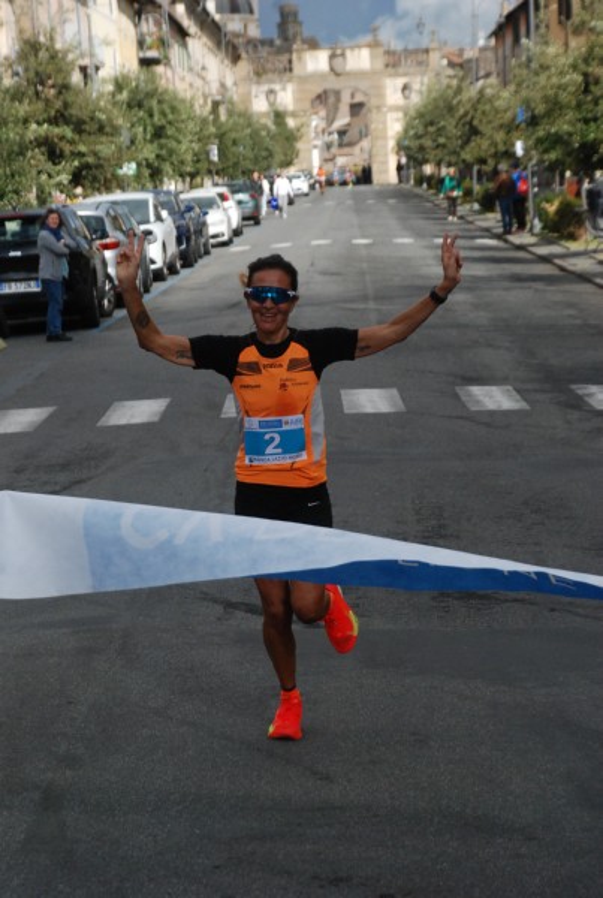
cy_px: 449
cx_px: 302
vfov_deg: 17.0
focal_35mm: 120
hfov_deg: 11.5
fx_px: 2999
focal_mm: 80
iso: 1000
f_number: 8
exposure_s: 1/2000
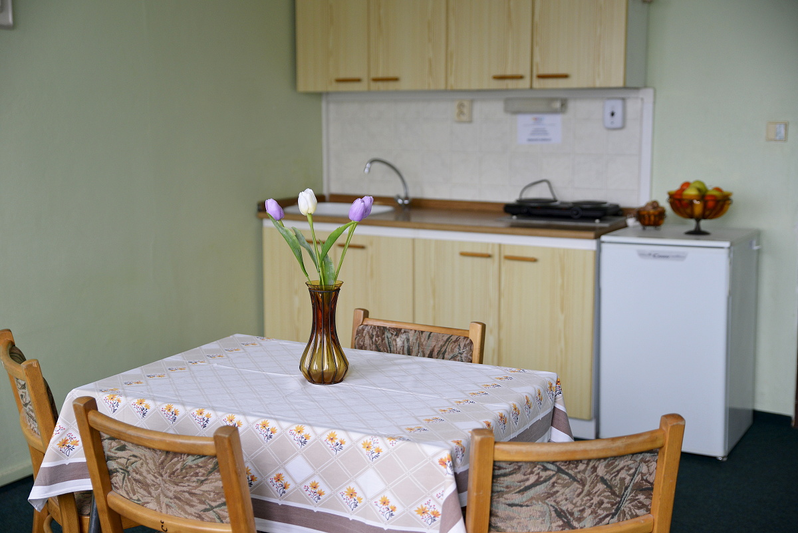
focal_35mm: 46
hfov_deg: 42.7
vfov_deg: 29.3
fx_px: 1020
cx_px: 399
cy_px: 266
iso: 800
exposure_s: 1/400
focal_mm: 46
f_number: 2.8
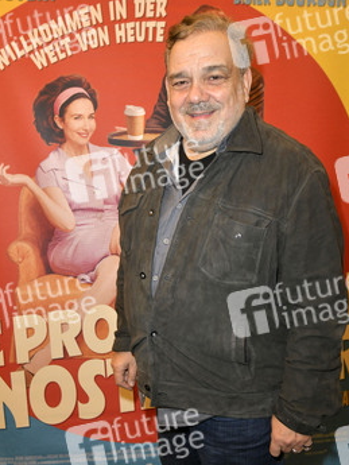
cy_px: 239
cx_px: 174
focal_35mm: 39
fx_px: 524
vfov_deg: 47.8
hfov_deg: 36.8
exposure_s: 1/125
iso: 2000
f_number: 5
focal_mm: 35
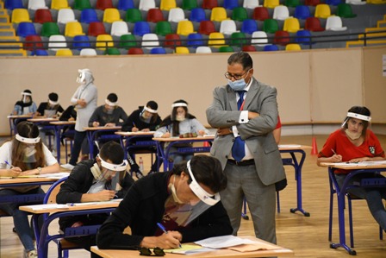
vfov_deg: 10.8
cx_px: 193
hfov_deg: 16.1
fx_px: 1362
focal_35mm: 127
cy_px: 129
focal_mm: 85
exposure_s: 1/320
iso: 2500
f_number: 5.3
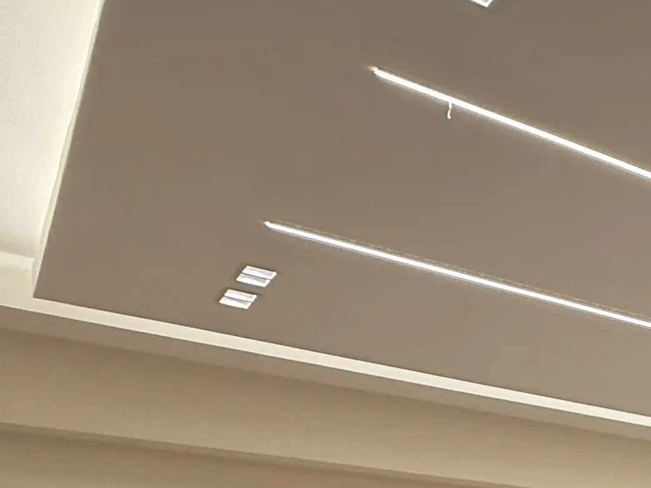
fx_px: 1016
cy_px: 690
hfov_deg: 24.8
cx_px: 1038
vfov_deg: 23.0
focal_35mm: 54
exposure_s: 1/120
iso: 125
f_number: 2.2
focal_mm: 2.22
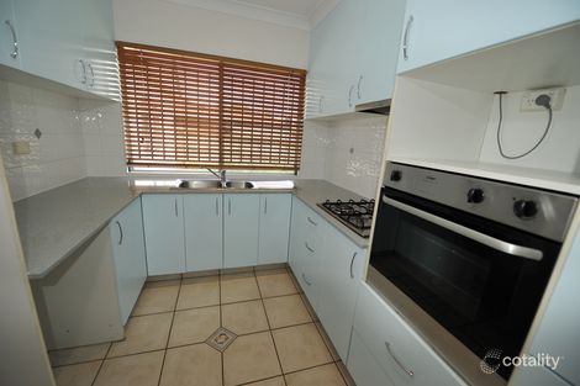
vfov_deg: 81.2
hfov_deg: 104.3
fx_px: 225
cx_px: 290
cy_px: 193
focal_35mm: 14
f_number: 4
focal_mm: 14
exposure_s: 1/250
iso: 400
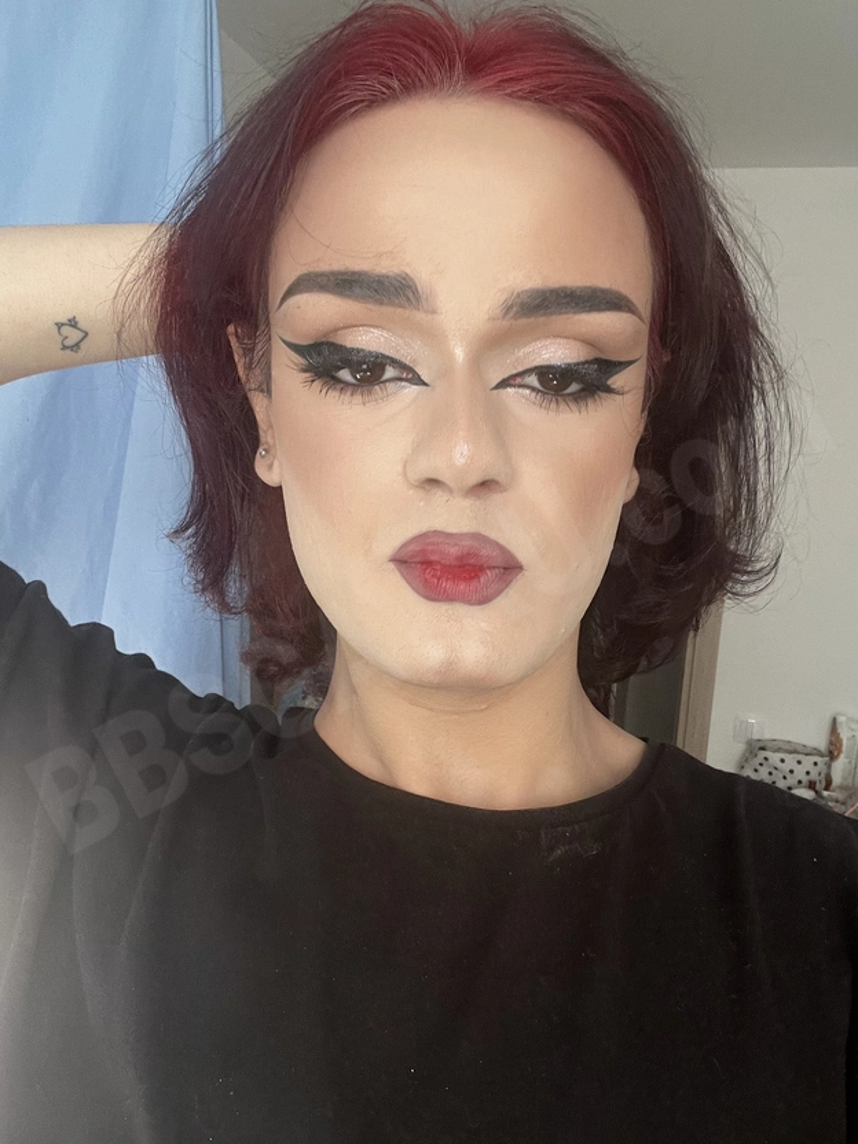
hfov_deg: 46.8
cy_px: 572
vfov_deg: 60.0
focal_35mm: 30
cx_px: 429
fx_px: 991
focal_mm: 2.71
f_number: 2.2
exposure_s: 1/60
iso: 125
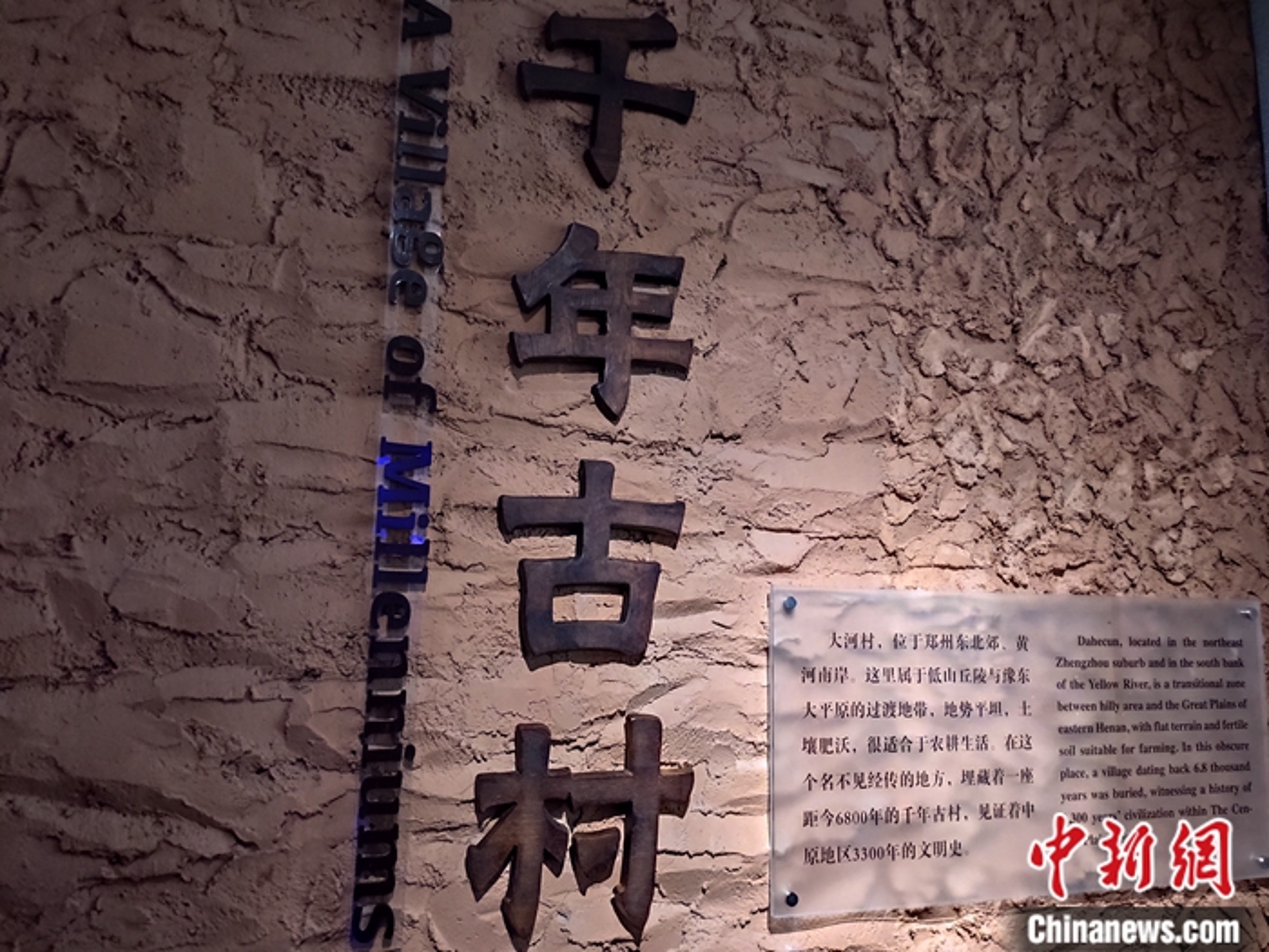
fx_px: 953
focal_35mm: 26
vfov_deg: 53.1
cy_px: 476
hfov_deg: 67.3
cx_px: 634
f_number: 1.75
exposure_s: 1/20
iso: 1555
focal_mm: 4.77
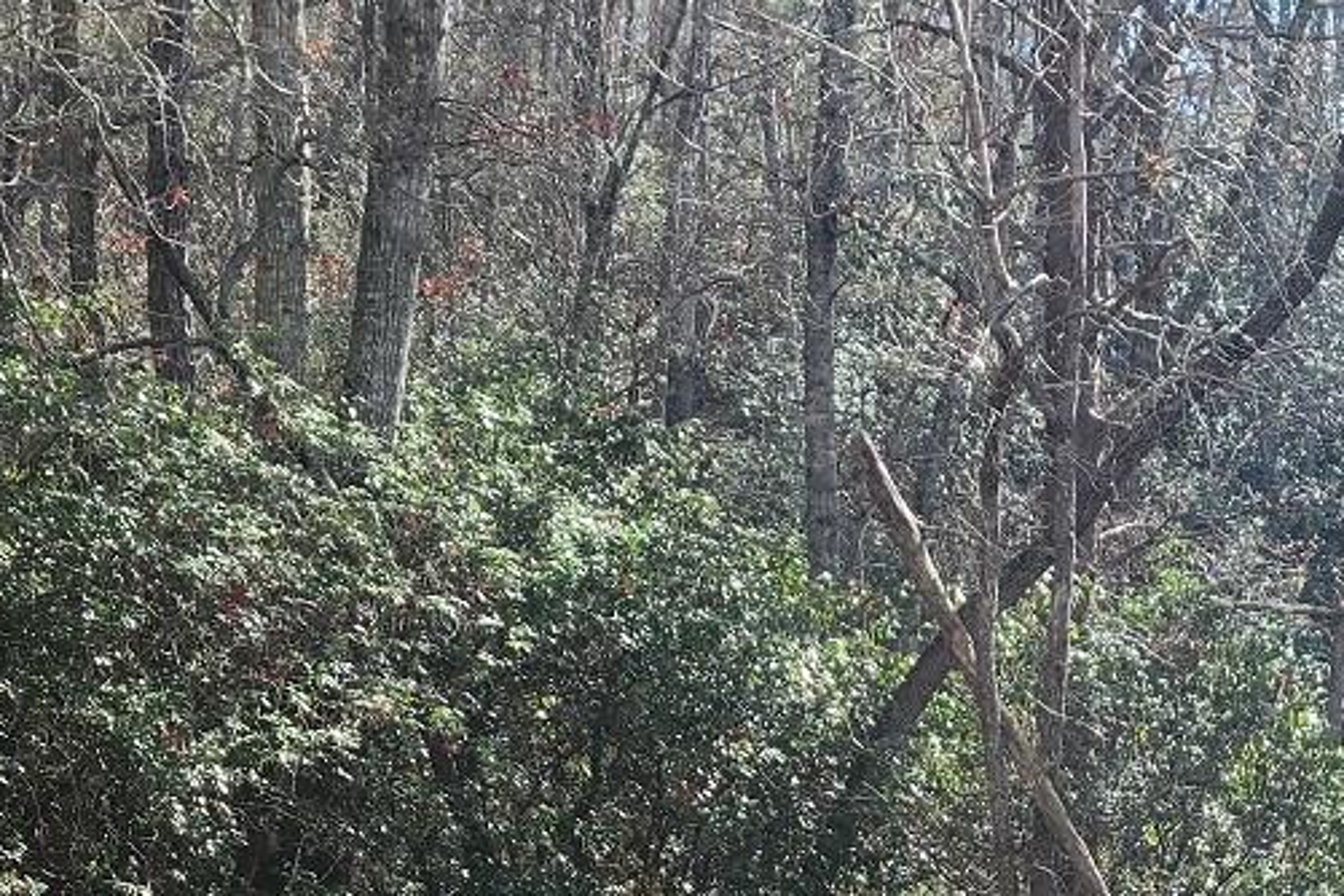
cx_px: 1135
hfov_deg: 17.0
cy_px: 1328
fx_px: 4442
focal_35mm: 119
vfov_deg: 11.1
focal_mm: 5.9
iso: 25
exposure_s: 1/197
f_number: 2
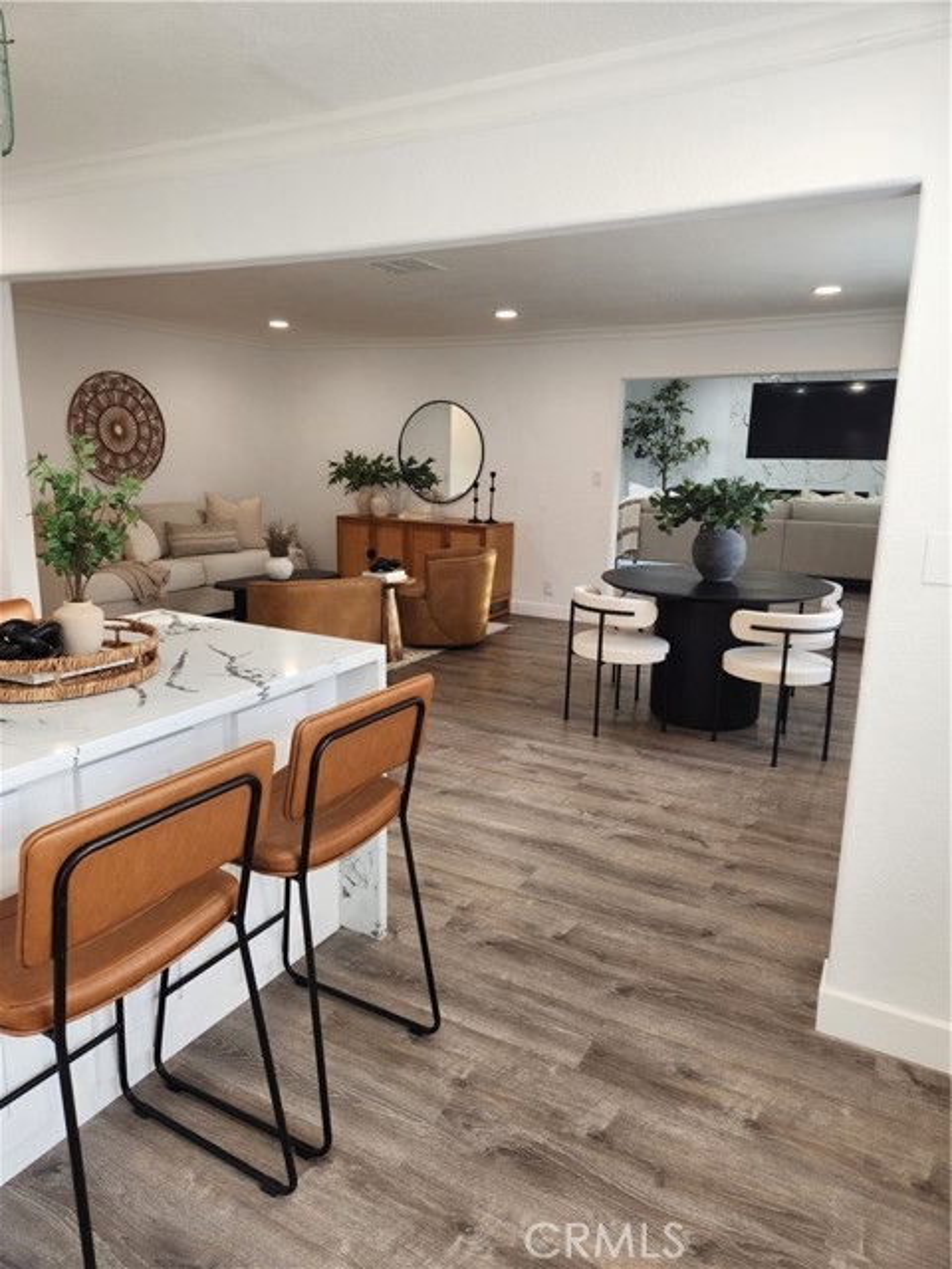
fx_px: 843
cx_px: 476
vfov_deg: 73.9
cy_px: 634
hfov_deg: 58.9
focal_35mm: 23
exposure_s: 1/120
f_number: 1.8
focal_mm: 5.4
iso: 80
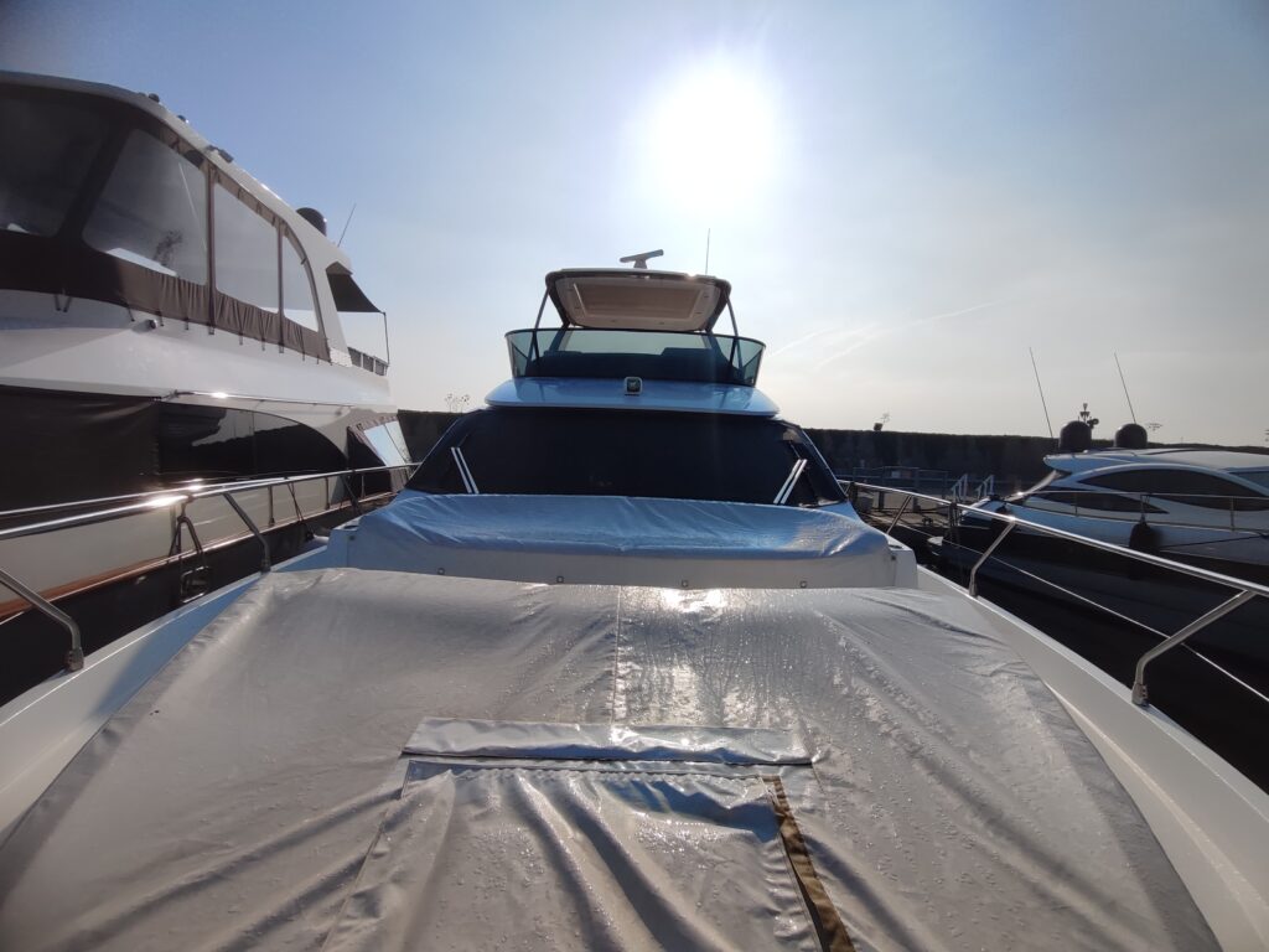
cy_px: 476
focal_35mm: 13
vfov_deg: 89.9
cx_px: 634
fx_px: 477
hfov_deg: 106.2
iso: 51
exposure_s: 1/5339
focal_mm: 1.66
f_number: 2.2
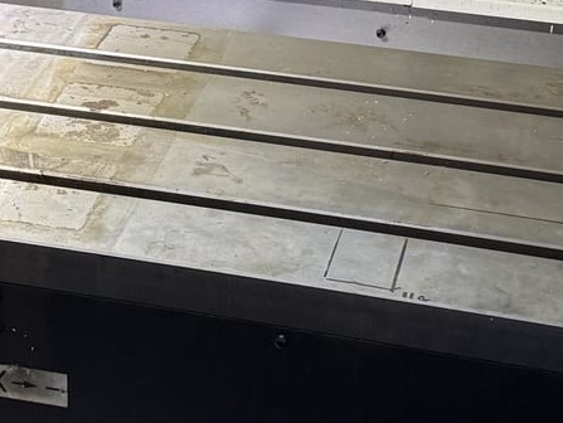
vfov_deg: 13.9
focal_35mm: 103
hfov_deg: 19.0
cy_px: -116
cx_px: 176
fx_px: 1677
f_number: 1.78
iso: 200
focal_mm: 6.76
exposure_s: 1/52
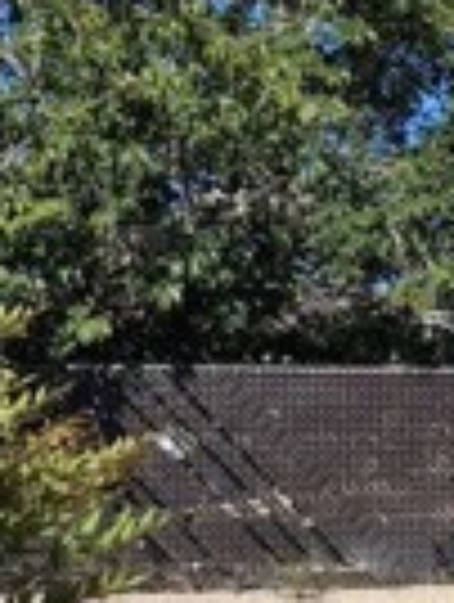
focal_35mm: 119
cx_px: 719
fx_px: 2074
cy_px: 536
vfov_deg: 16.3
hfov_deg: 11.8
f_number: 1.8
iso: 32
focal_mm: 4.69
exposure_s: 1/2375
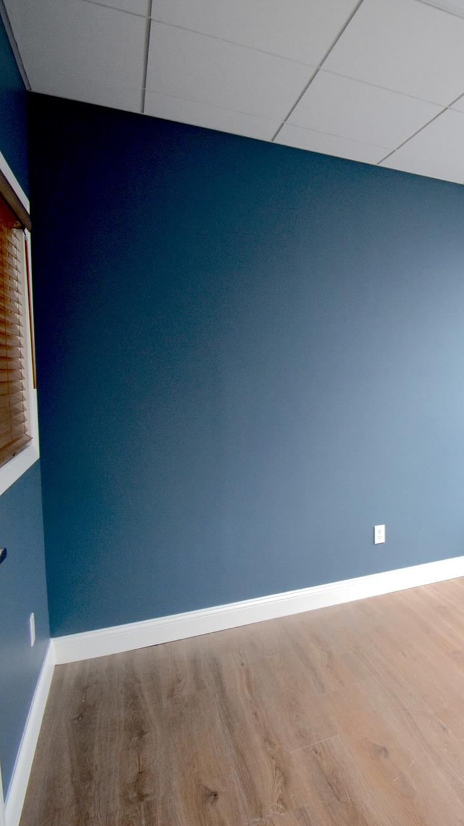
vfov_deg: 76.3
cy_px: 413
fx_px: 525
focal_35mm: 24
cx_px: 477
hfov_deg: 40.8
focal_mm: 10
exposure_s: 1/250
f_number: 4.5
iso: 400
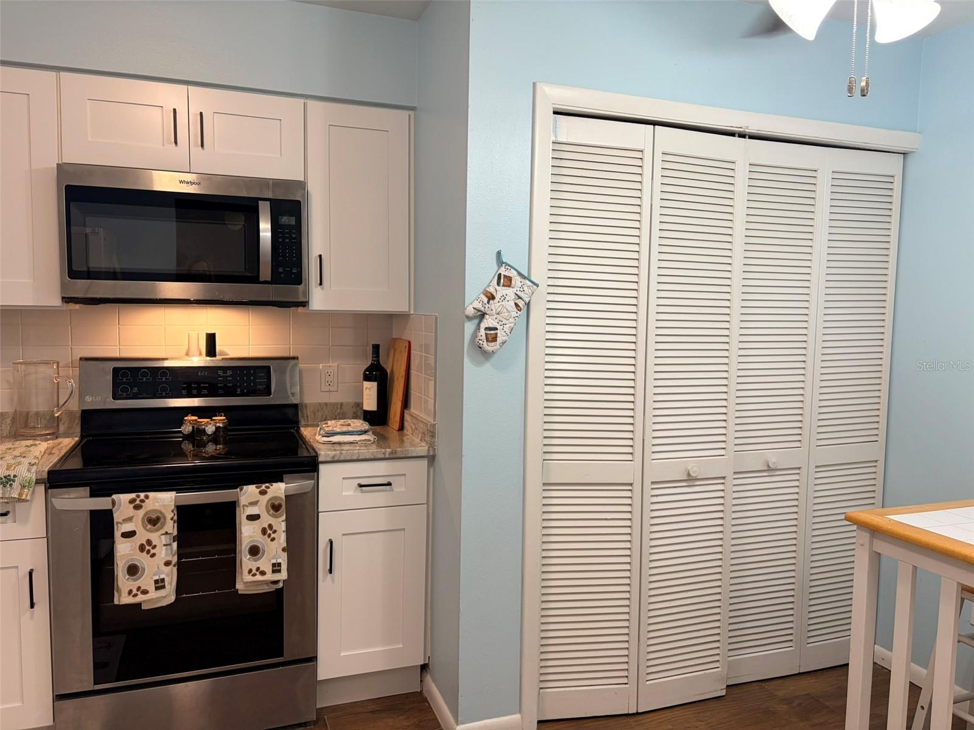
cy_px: 365
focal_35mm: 26
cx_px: 487
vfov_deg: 53.1
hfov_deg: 67.3
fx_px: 732
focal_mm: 5.96
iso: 80
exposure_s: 1/60
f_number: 1.6
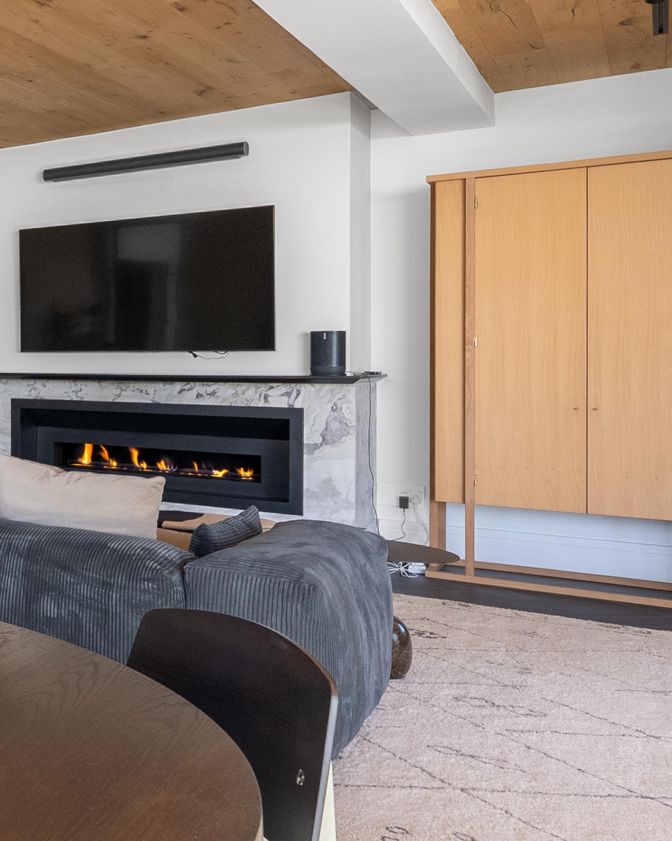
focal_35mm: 37
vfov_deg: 48.9
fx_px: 920
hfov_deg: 26.9
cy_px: 354
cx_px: -360
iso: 320
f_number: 7.1
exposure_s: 1/80
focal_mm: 14
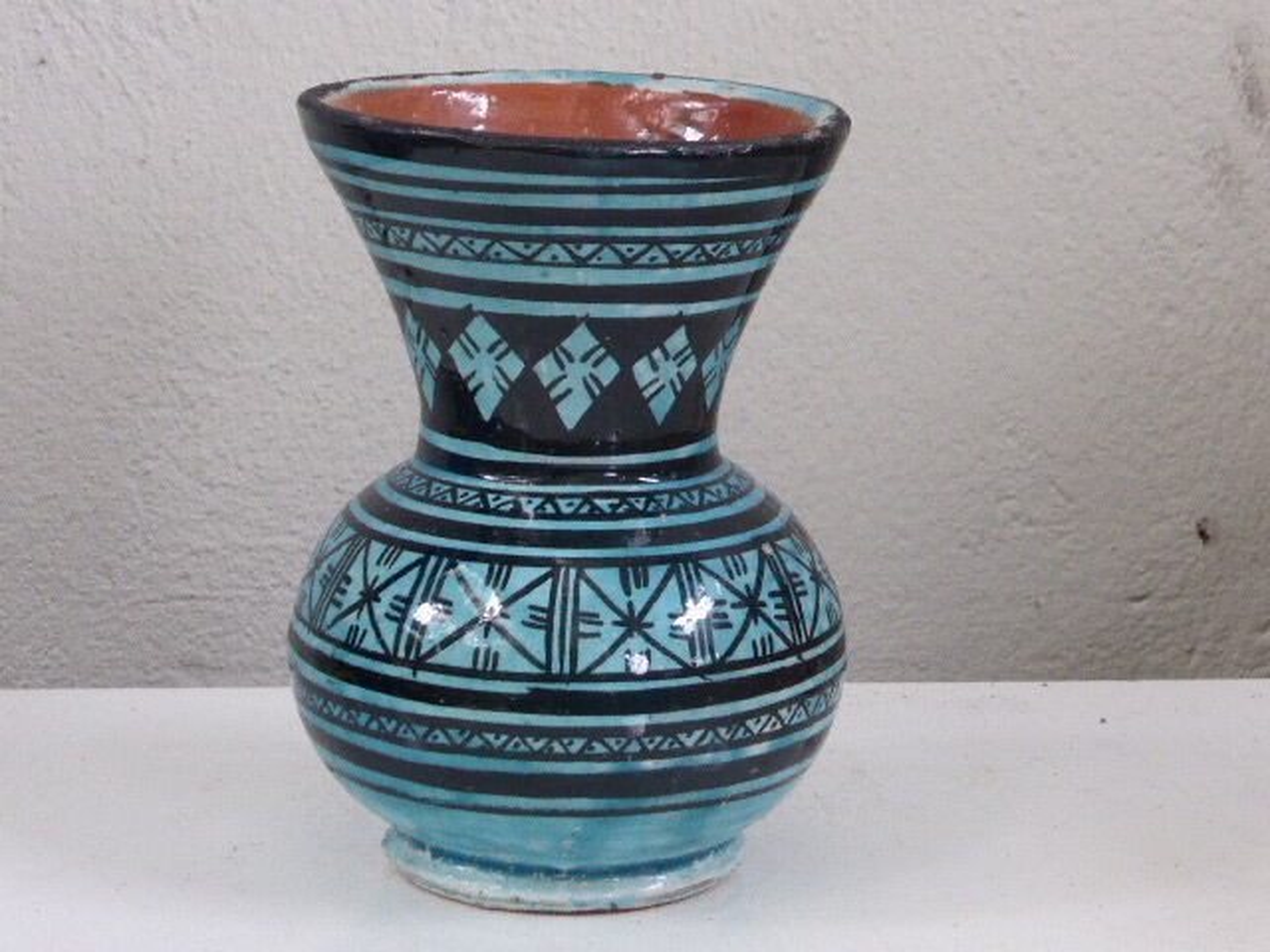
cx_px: 635
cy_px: 476
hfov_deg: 17.7
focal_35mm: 111
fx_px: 4072
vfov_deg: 13.3
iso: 400
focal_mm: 18.2
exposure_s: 1/13
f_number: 5.3
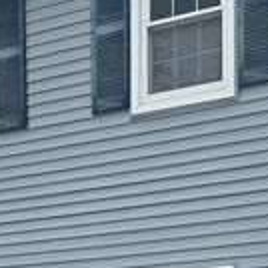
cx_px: 158
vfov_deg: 15.3
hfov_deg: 17.2
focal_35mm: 101
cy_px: 455
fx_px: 885
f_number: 1.7
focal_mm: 6.3
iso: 12
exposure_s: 1/902
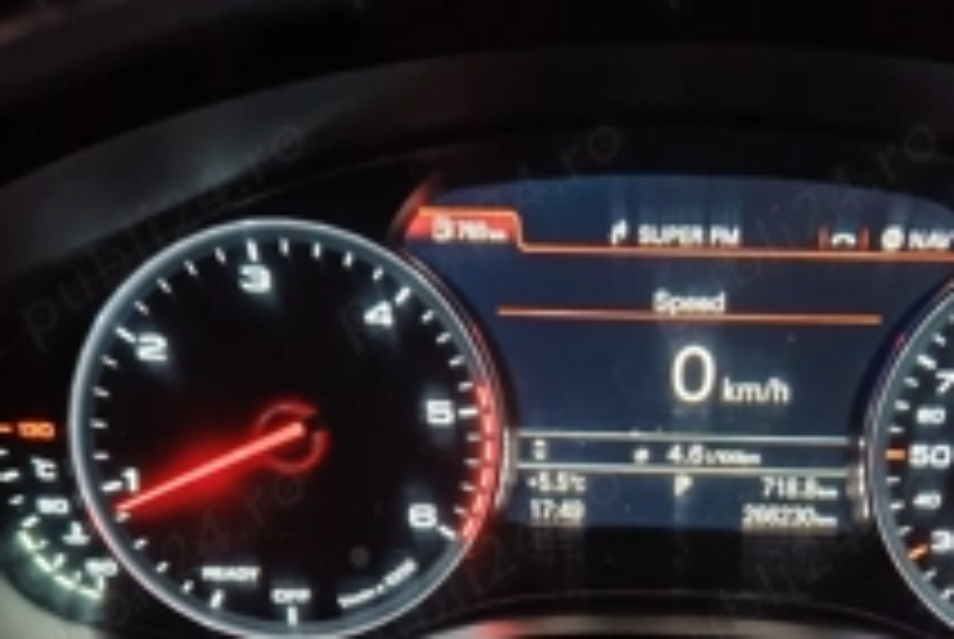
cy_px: 648
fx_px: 1247
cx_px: 634
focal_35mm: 47
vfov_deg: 27.0
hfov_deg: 41.3
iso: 19648
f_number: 1.75
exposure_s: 1/16.7
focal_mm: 5.25
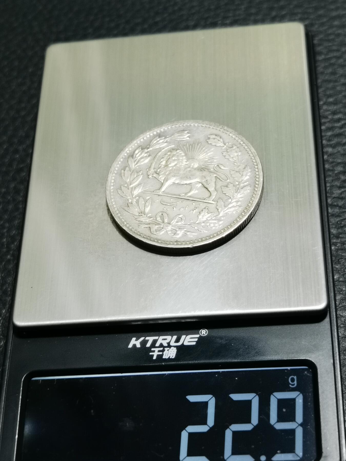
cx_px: 173
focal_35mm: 64
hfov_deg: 22.9
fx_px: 853
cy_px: 230
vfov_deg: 30.3
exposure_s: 1/100
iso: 160
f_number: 1.9
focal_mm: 6.67
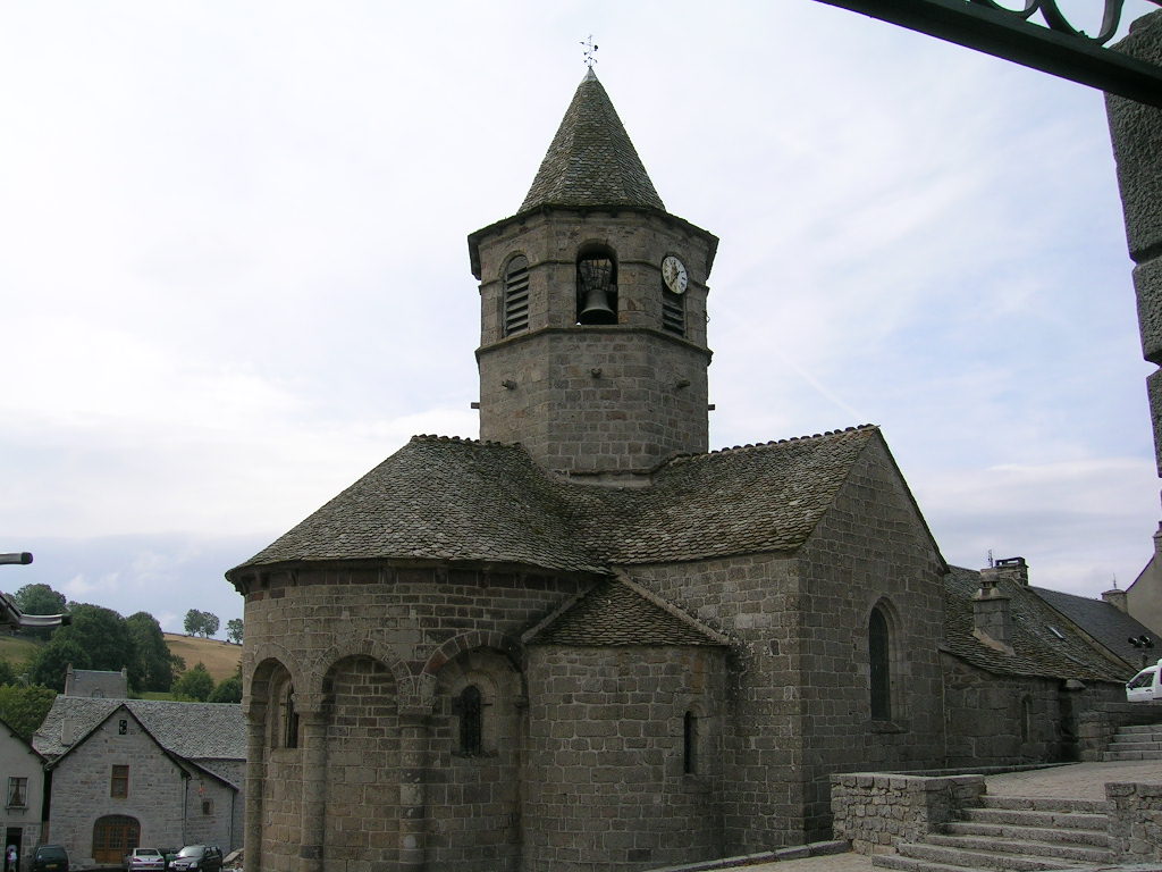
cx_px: 581
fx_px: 1175
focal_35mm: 35
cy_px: 436
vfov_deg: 40.7
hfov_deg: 52.6
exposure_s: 1/495
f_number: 4.8
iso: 50
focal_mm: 5.4
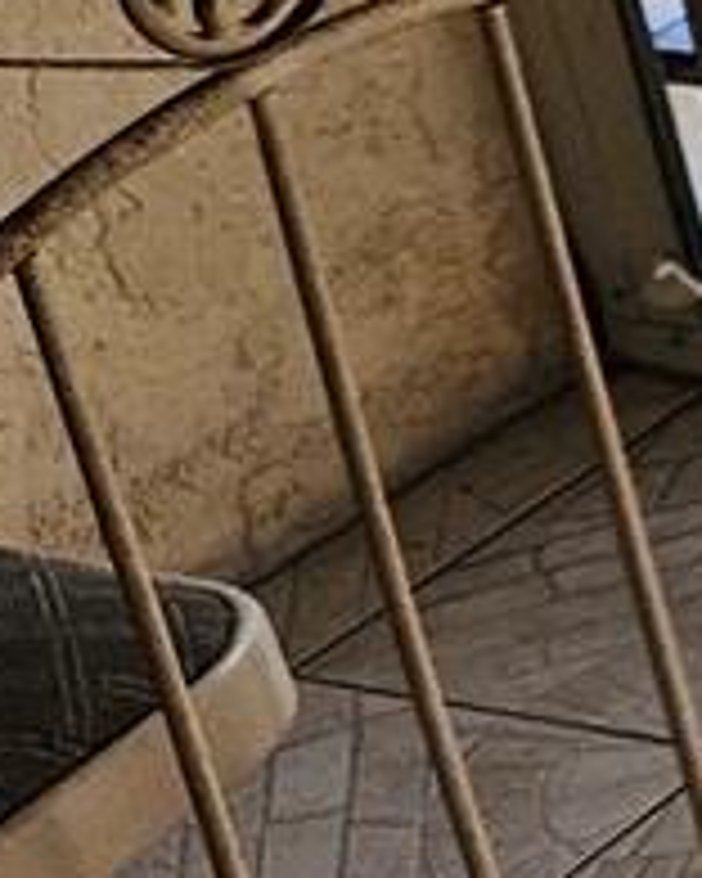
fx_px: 4779
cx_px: 2992
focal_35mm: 184
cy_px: -617
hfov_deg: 6.4
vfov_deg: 10.0
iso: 125
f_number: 1.8
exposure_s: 1/207
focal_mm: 5.4
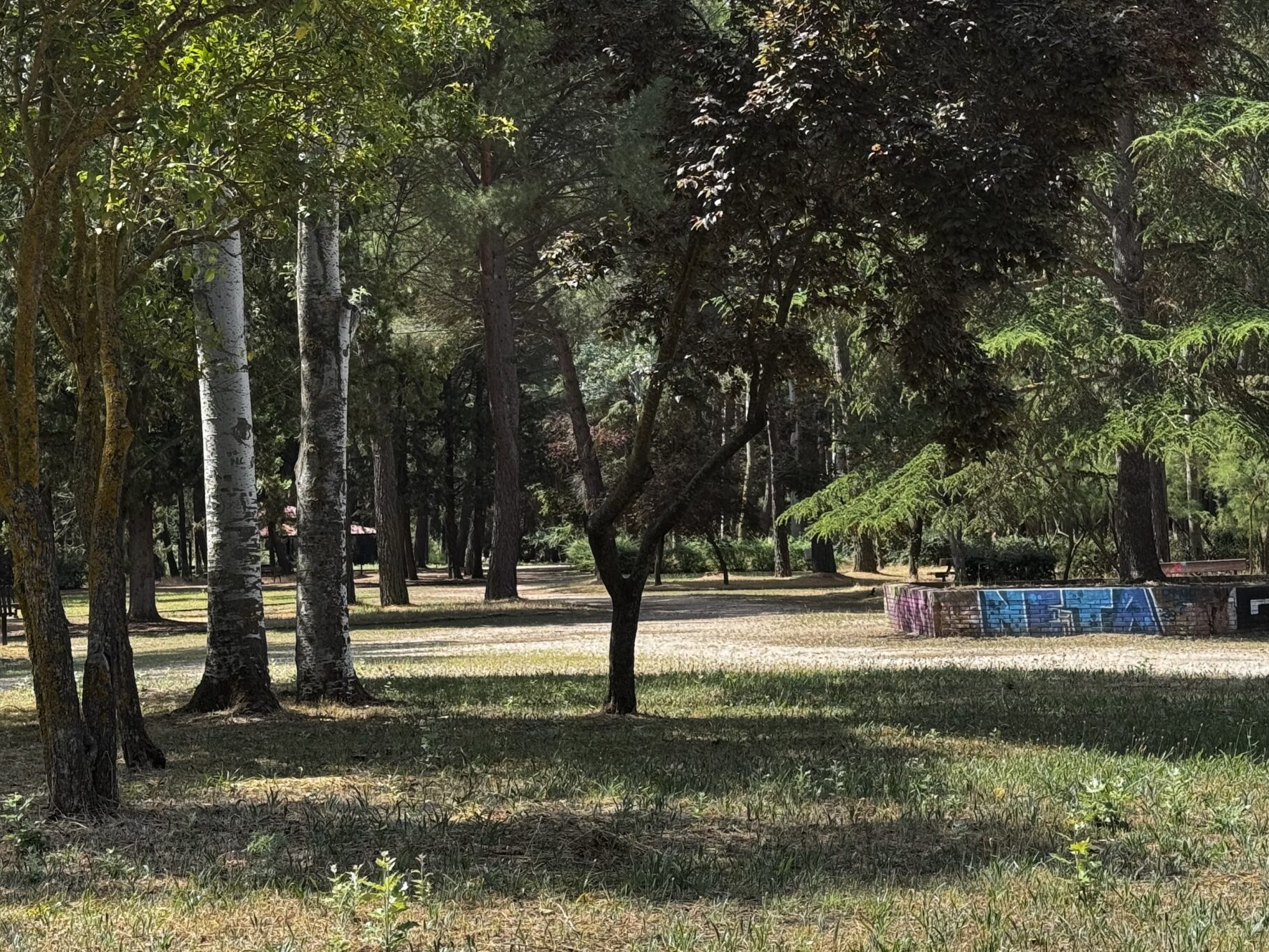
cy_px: 311
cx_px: 683
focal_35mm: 68
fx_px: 2493
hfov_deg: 28.6
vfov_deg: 21.5
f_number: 1.78
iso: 64
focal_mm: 6.76
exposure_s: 1/1215
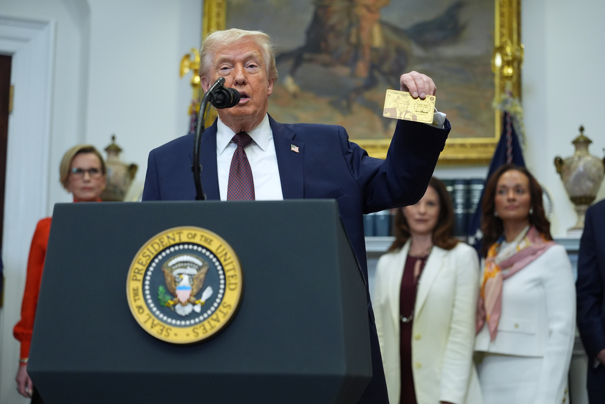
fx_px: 1143
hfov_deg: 29.7
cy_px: 202
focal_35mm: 68
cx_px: 302
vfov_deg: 20.0
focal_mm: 68
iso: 2000
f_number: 2
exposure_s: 1/400
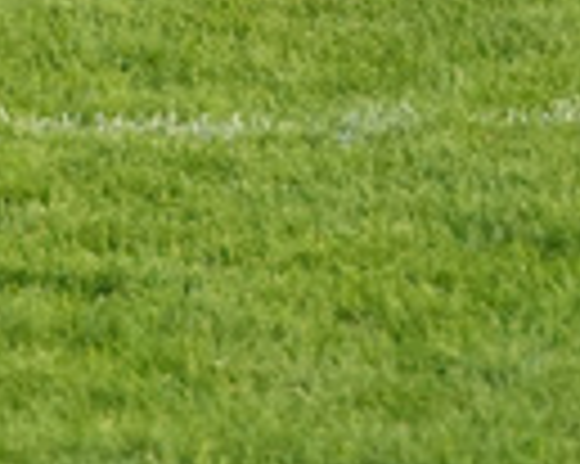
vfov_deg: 2.0
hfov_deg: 2.5
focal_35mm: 782
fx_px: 13413
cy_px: -908
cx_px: -850
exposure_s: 1/400
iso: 1600
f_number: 5.6
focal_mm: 70
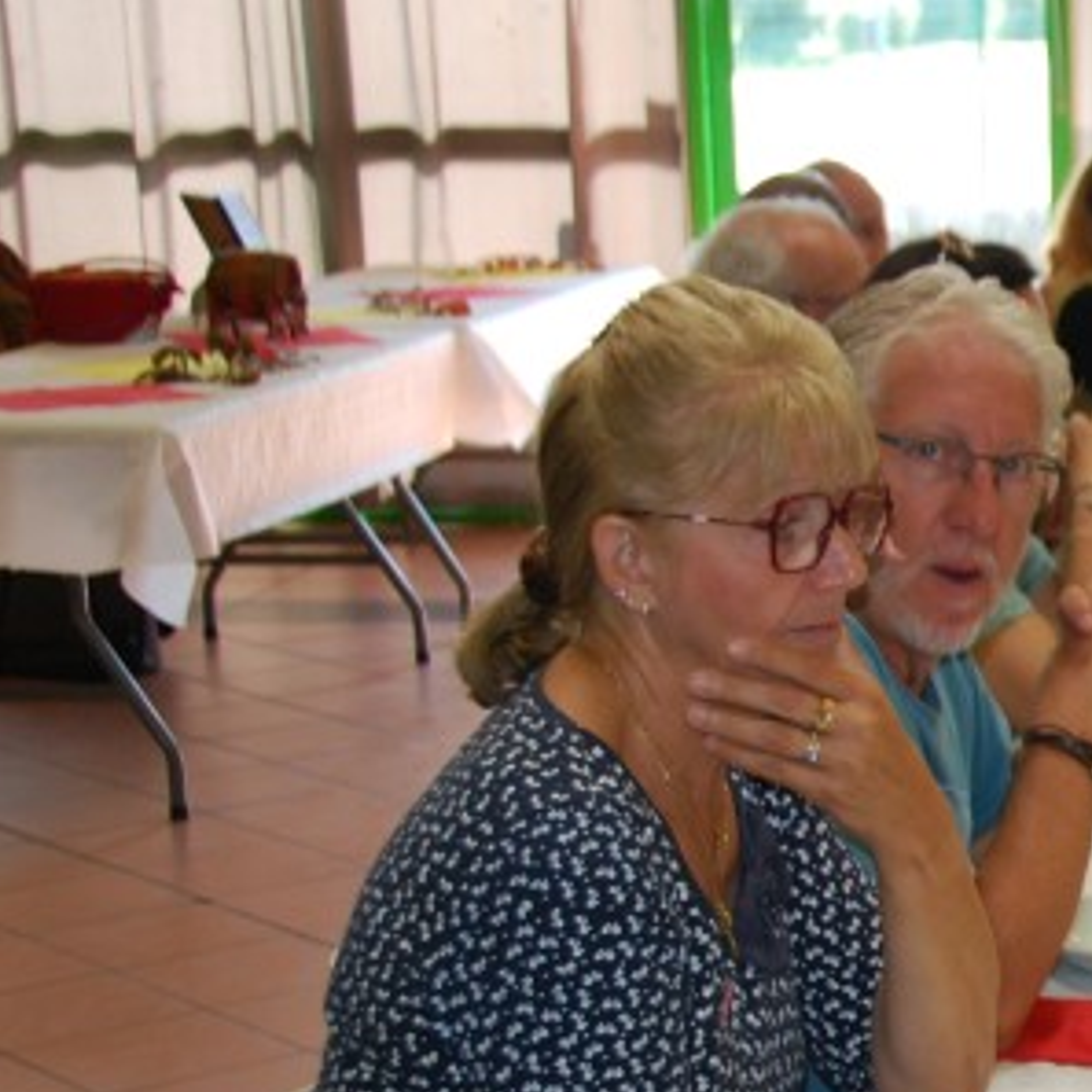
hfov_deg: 16.4
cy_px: 835
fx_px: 3569
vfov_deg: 17.3
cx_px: 1462
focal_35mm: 100
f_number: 4
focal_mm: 26
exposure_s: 1/125
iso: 400
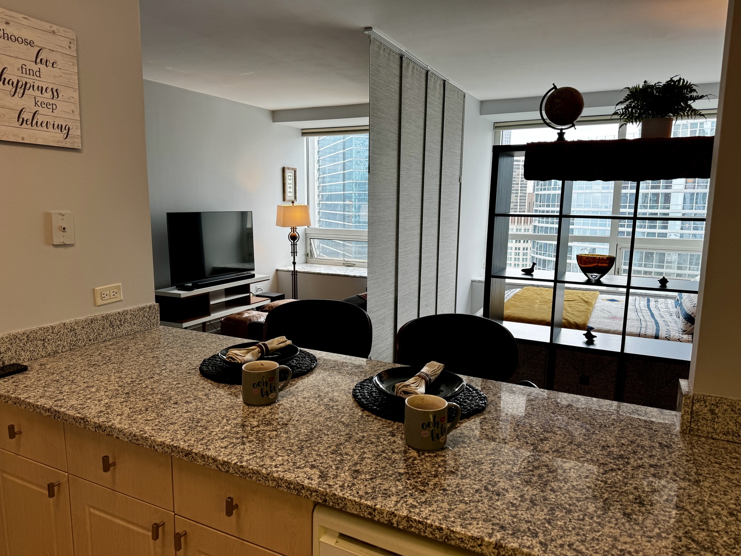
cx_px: 370
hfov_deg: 71.6
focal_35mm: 24
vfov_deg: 56.8
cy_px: 278
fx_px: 514
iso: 64
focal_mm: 6.76
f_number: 1.78
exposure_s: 1/120
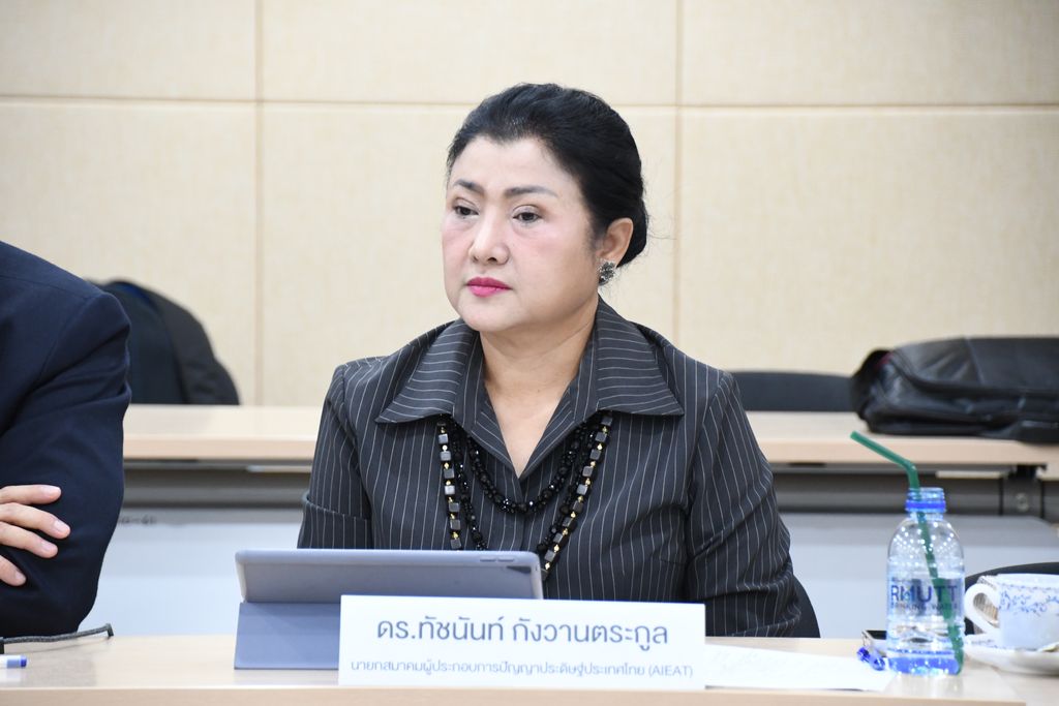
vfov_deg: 5.7
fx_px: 7061
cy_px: 353
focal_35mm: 240
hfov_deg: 8.6
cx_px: 530
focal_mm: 160
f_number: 6
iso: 2500
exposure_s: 1/40
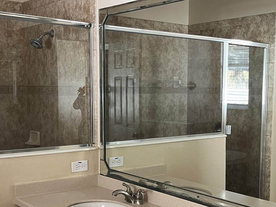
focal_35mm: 55
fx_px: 439
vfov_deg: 26.4
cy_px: 140
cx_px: 174
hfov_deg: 34.7
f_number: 1.6
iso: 125
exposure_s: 1/92
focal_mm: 5.1
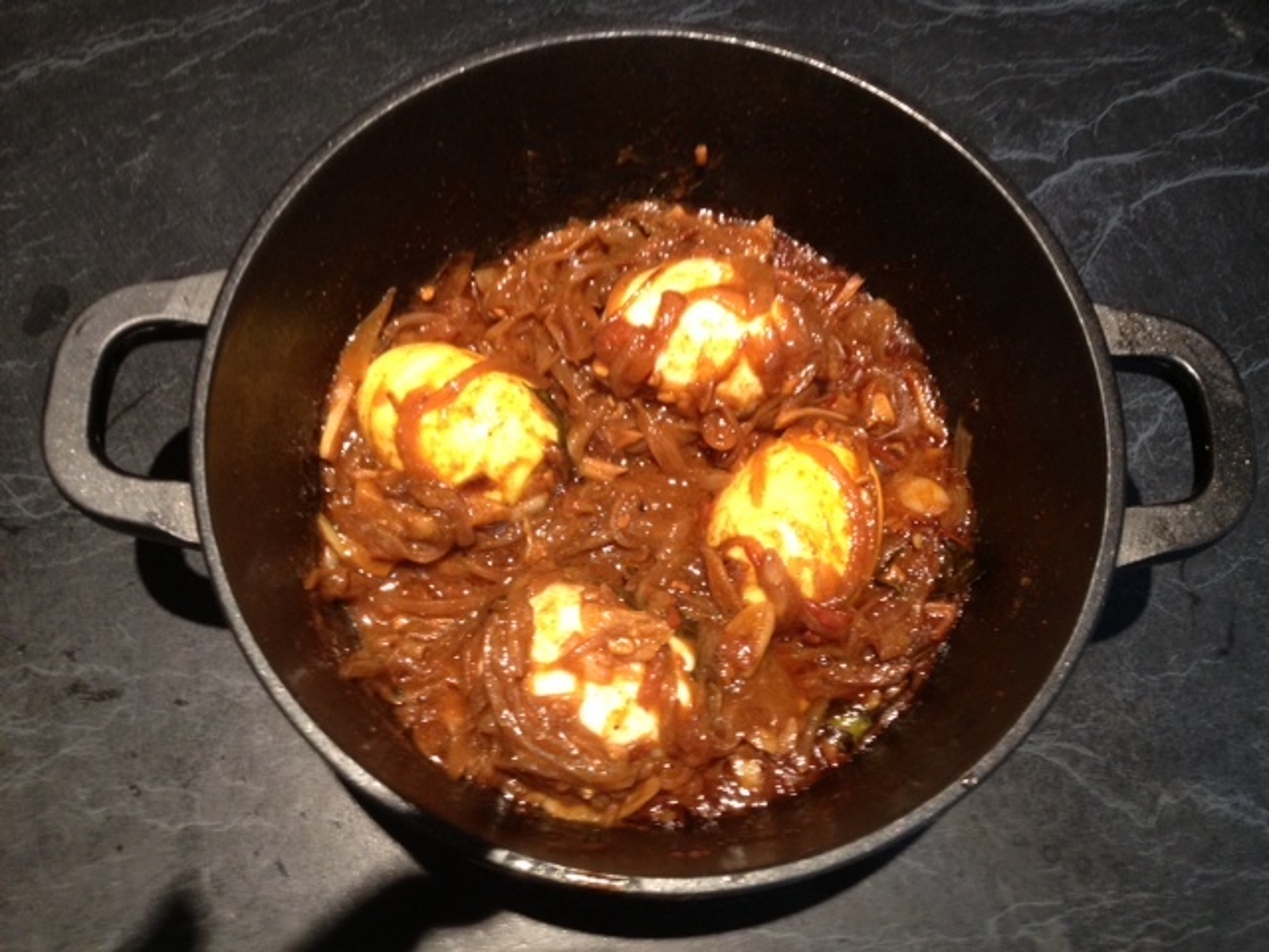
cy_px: 476
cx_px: 634
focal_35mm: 35
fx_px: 1283
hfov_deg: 52.6
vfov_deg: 40.7
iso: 160
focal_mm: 4.28
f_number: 2.4
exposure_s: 1/20
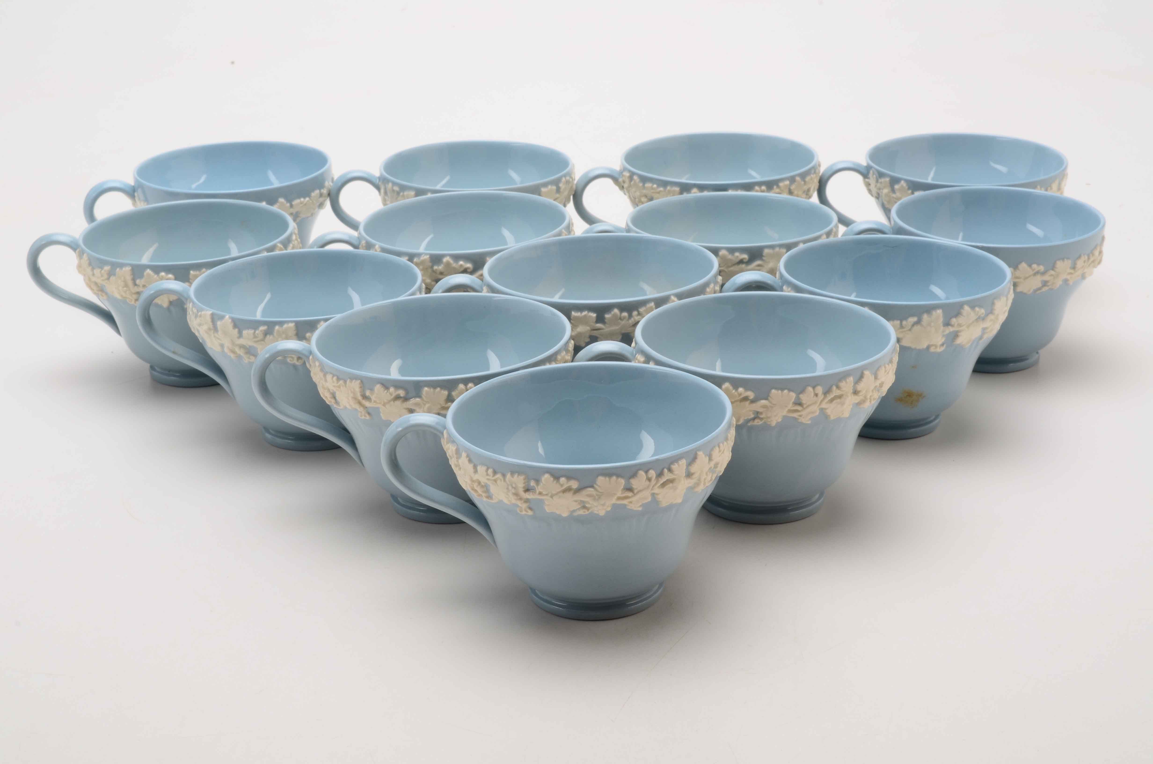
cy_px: 382
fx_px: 2014
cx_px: 576
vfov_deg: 21.5
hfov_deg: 32.0
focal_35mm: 63
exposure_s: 1/160
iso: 100
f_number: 25
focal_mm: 42
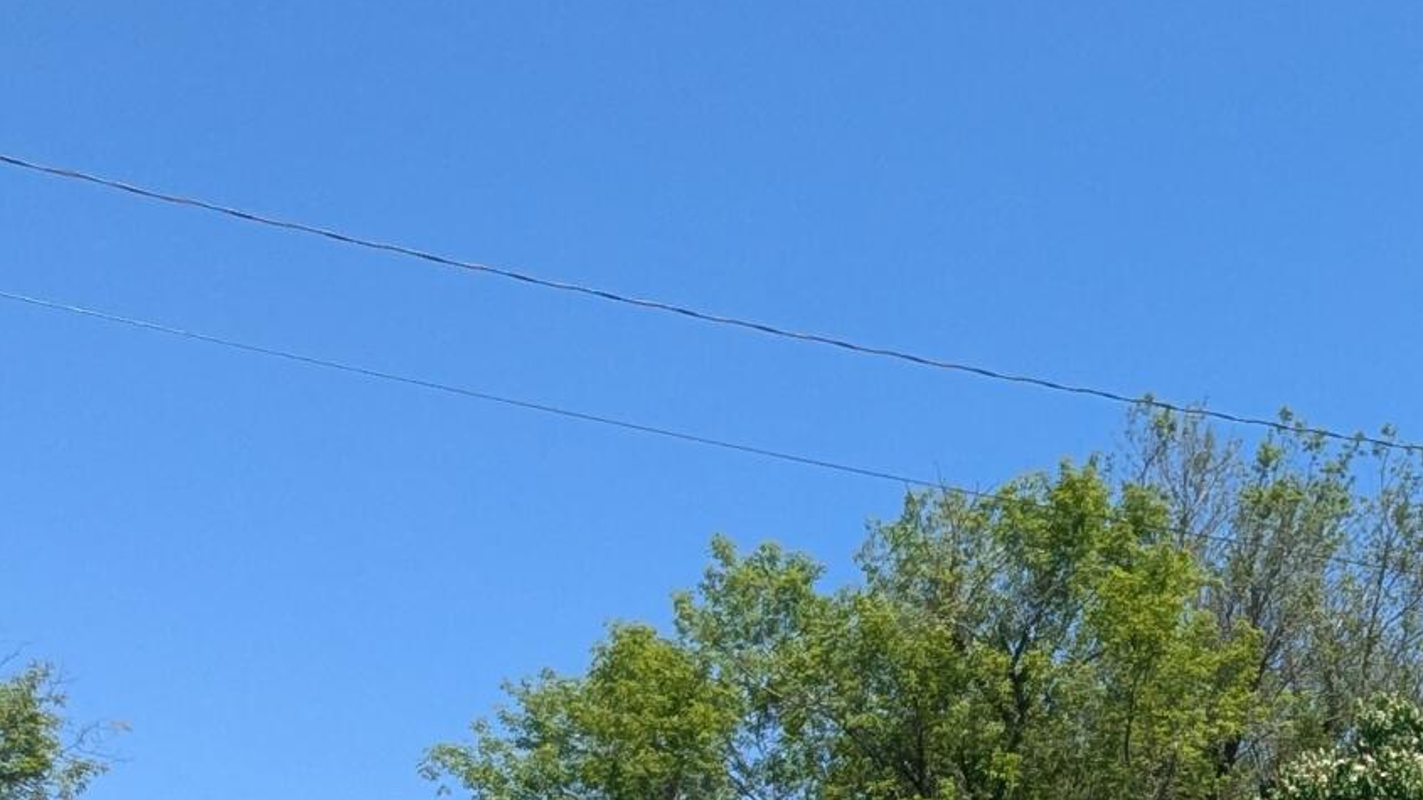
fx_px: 2339
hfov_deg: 31.2
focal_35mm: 62
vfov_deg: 17.2
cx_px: 1447
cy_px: 1248
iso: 47
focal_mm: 2.35
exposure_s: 1/1300
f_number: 2.2
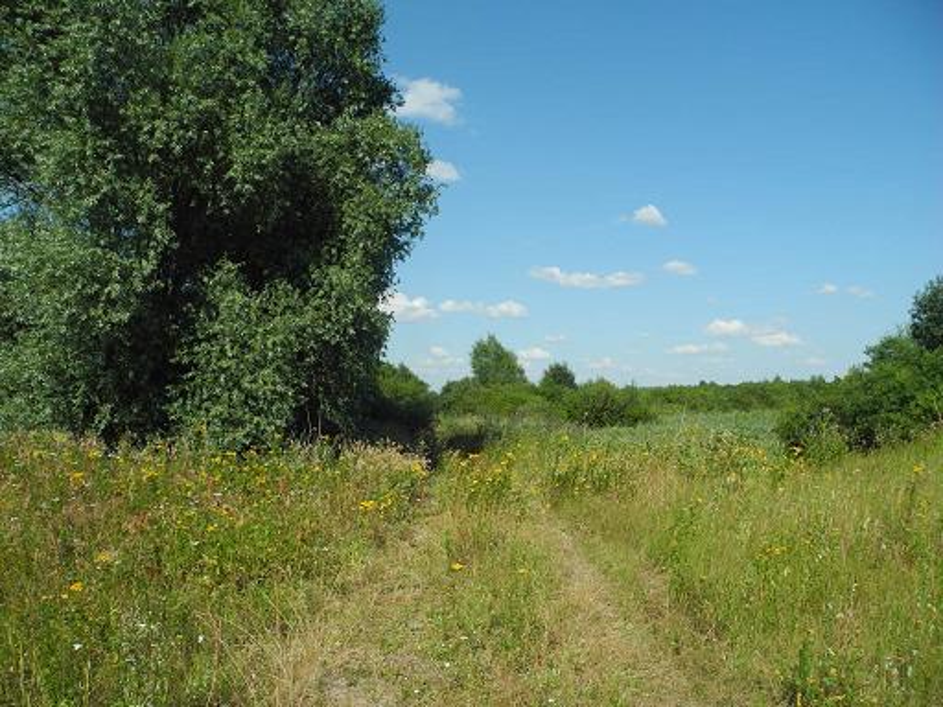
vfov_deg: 49.7
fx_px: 763
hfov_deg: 63.4
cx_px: 472
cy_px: 354
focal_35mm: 28
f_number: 4
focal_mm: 6
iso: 100
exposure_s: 1/1000
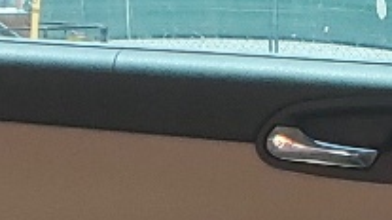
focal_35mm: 219
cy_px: 795
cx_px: 362
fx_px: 2274
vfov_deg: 5.1
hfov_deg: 9.8
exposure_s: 1/294
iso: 50
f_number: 1.5
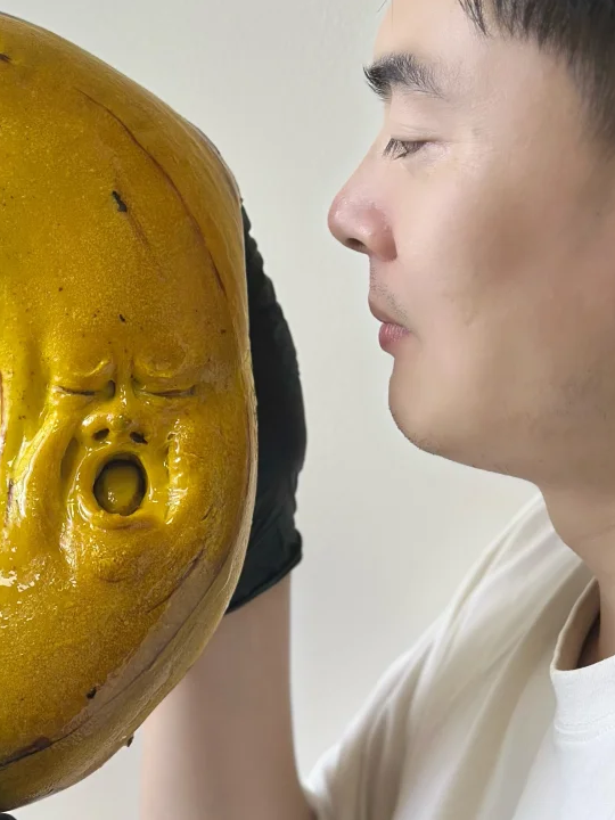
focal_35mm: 96
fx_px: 2274
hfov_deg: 15.3
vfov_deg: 20.4
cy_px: 415
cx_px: 113
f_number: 1.78
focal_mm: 6.86
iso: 80
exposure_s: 1/361
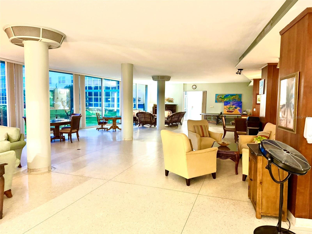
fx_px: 216
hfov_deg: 71.6
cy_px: 117
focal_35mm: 24
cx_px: 156
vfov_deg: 56.8
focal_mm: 6.76
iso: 800
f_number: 1.78
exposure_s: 1/30
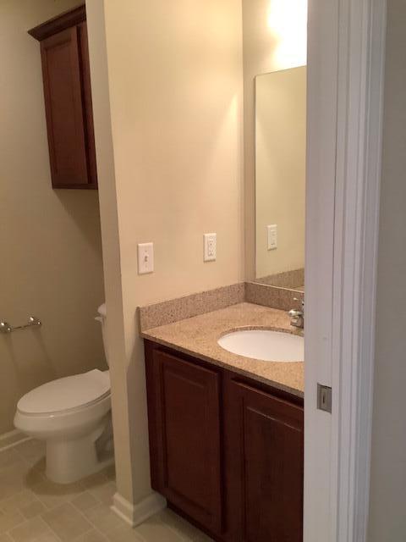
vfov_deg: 58.4
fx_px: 485
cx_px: 203
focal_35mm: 31
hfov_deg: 45.4
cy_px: 271
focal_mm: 3.3
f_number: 2.4
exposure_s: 1/60
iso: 200
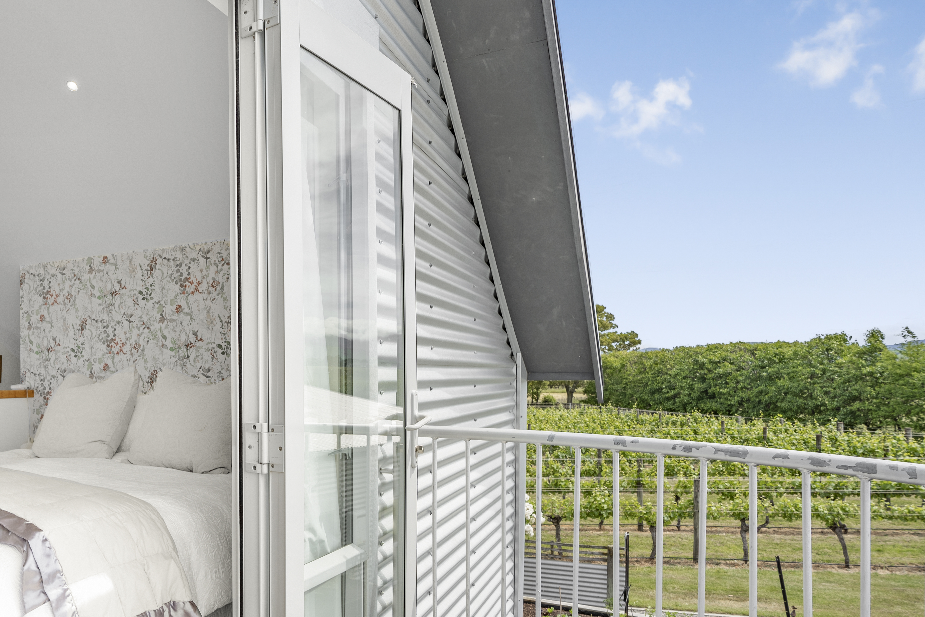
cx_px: 186
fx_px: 668
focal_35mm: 26
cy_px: 392
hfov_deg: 63.5
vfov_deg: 49.0
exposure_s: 1/200
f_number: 8
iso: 100
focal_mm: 16
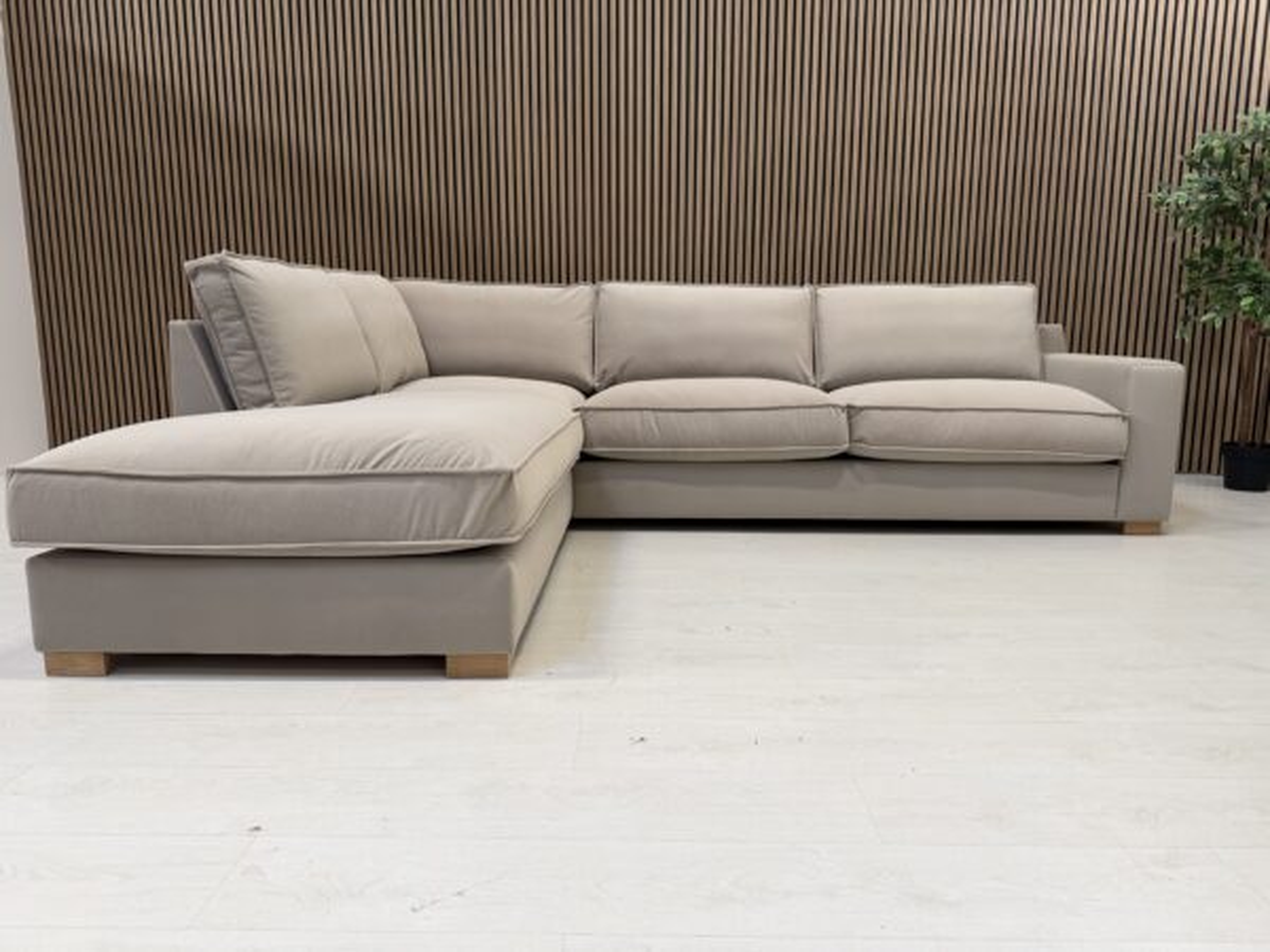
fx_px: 881
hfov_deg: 71.6
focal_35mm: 24
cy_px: 476
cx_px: 635
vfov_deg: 56.8
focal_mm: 6.76
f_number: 1.78
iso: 125
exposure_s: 1/121
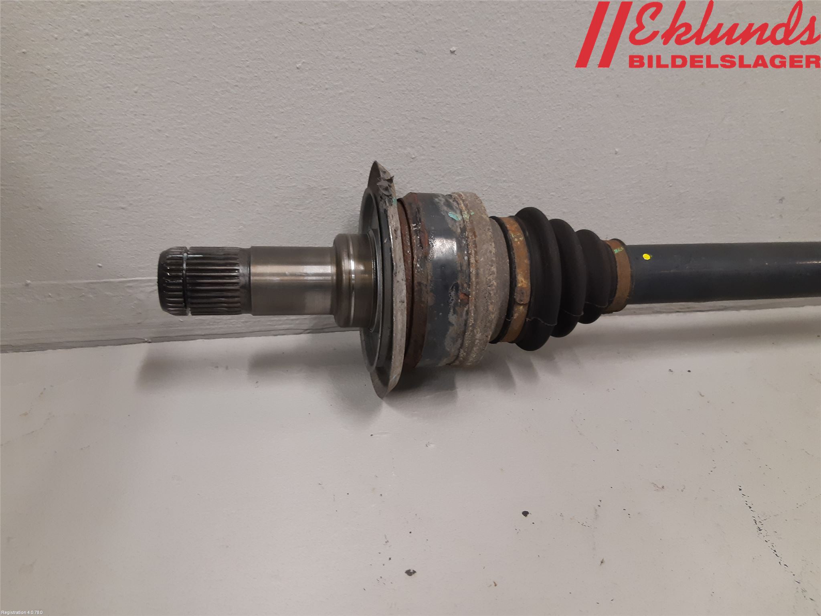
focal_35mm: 26
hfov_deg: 67.3
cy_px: 308
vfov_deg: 53.1
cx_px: 410
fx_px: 617
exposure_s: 1/50
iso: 160
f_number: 1.7
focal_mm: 3.93
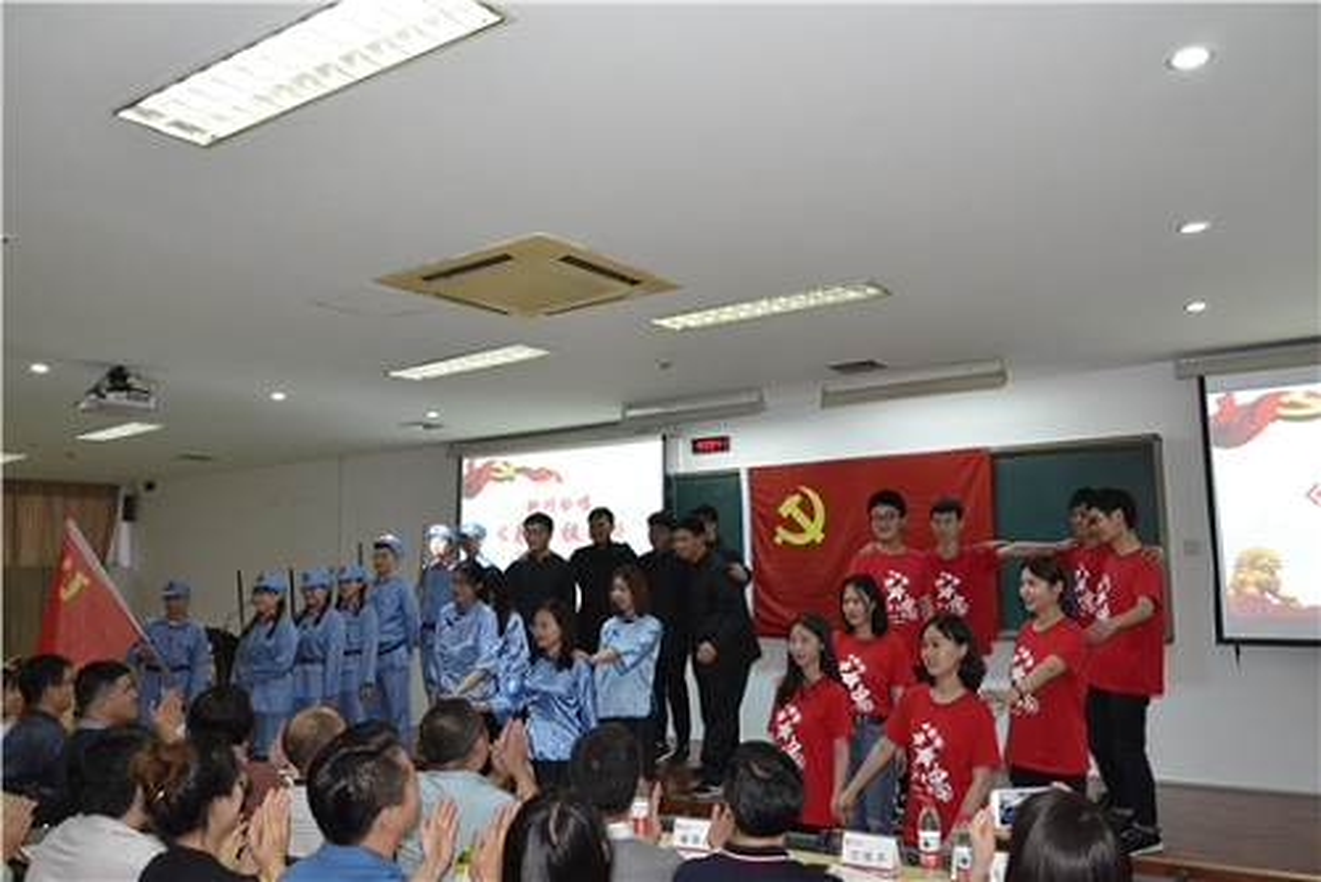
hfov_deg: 67.4
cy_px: 441
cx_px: 660
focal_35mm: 27
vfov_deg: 48.0
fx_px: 991
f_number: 5.6
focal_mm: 18
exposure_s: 1/60
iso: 1250
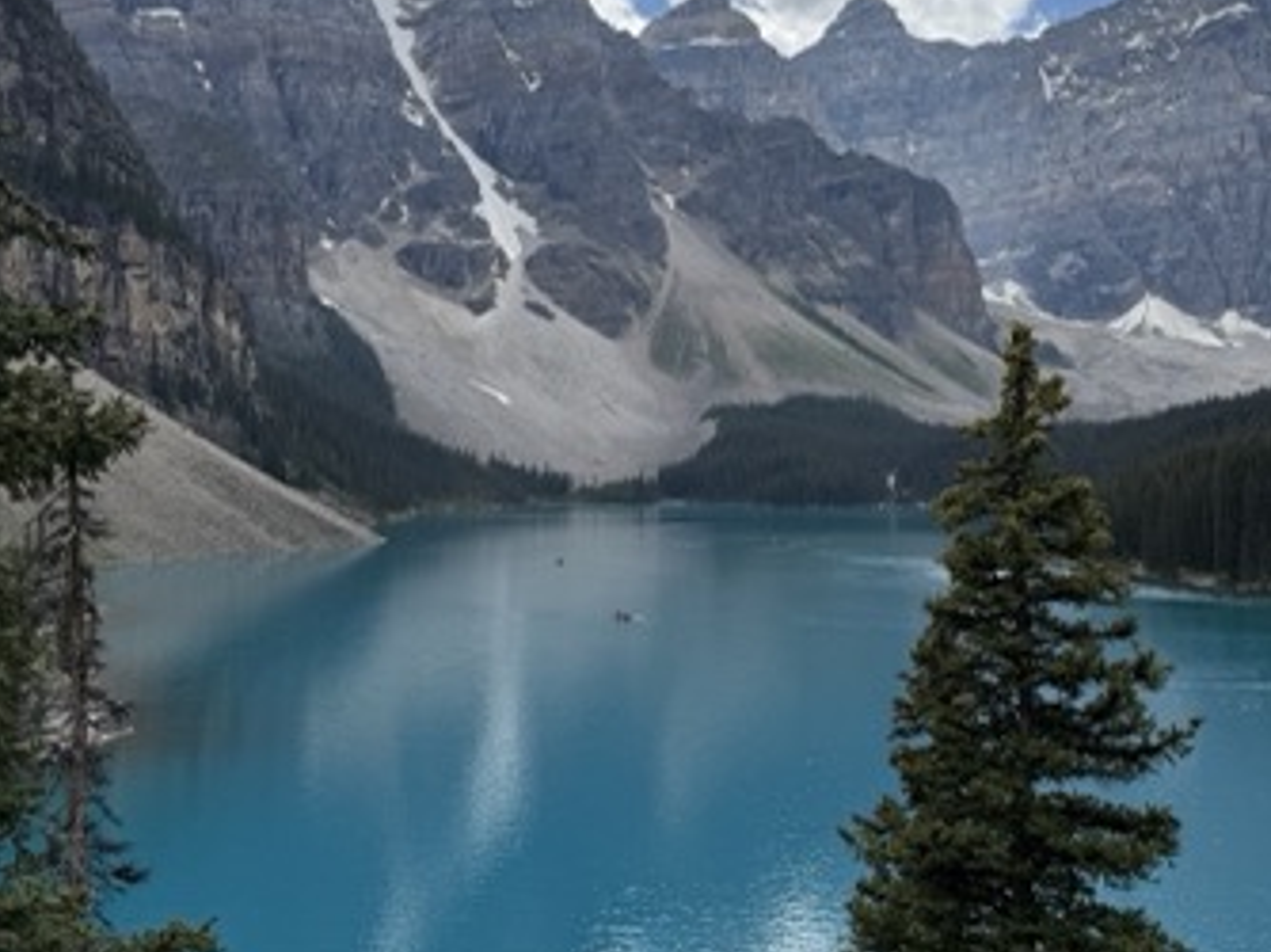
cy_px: 305
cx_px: 685
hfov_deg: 41.2
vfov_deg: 31.2
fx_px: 1688
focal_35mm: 46
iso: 80
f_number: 1.78
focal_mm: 6.76
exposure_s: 1/6410
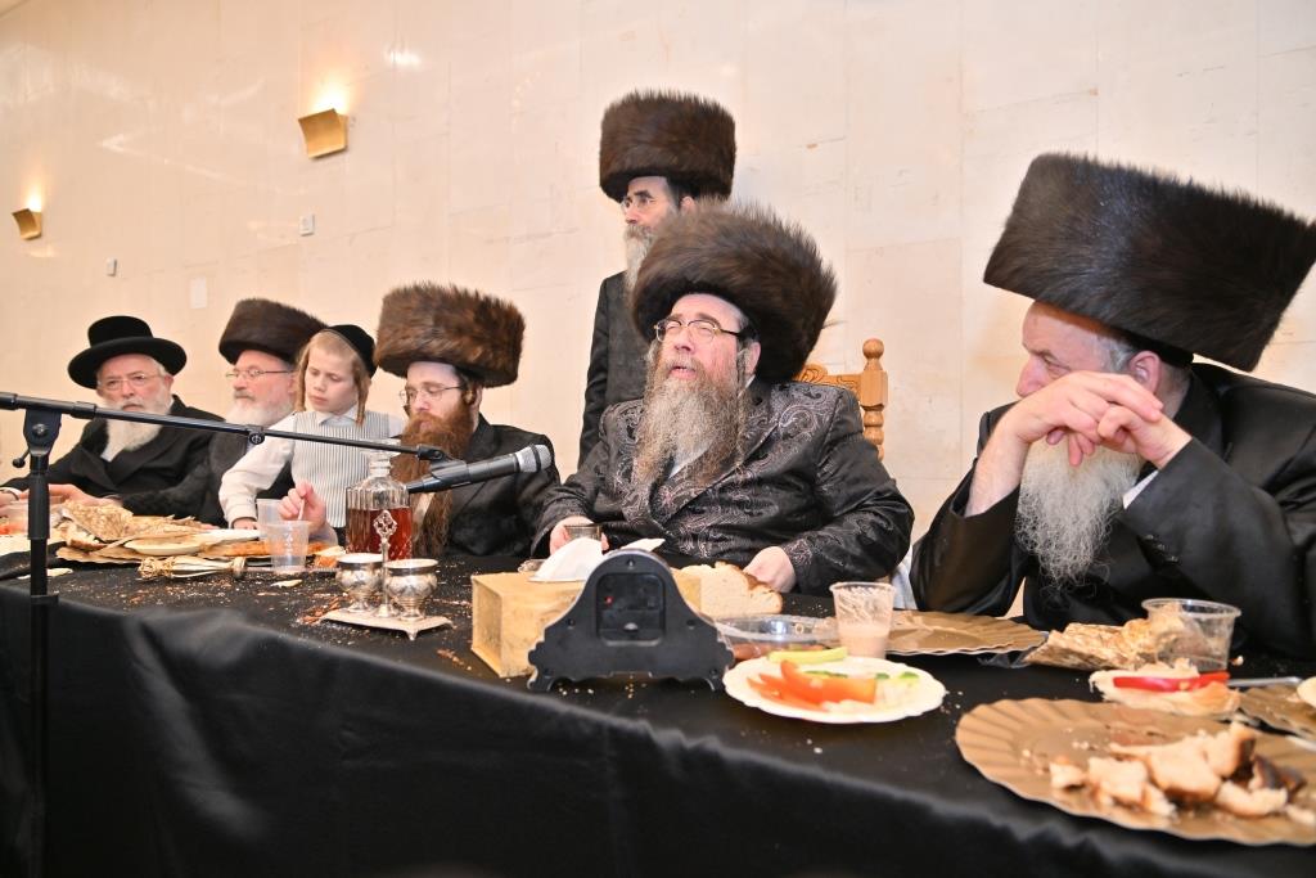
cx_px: 658
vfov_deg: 53.1
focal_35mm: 24
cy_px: 439
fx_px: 877
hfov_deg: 73.7
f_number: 4
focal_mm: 24
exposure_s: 1/200
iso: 640
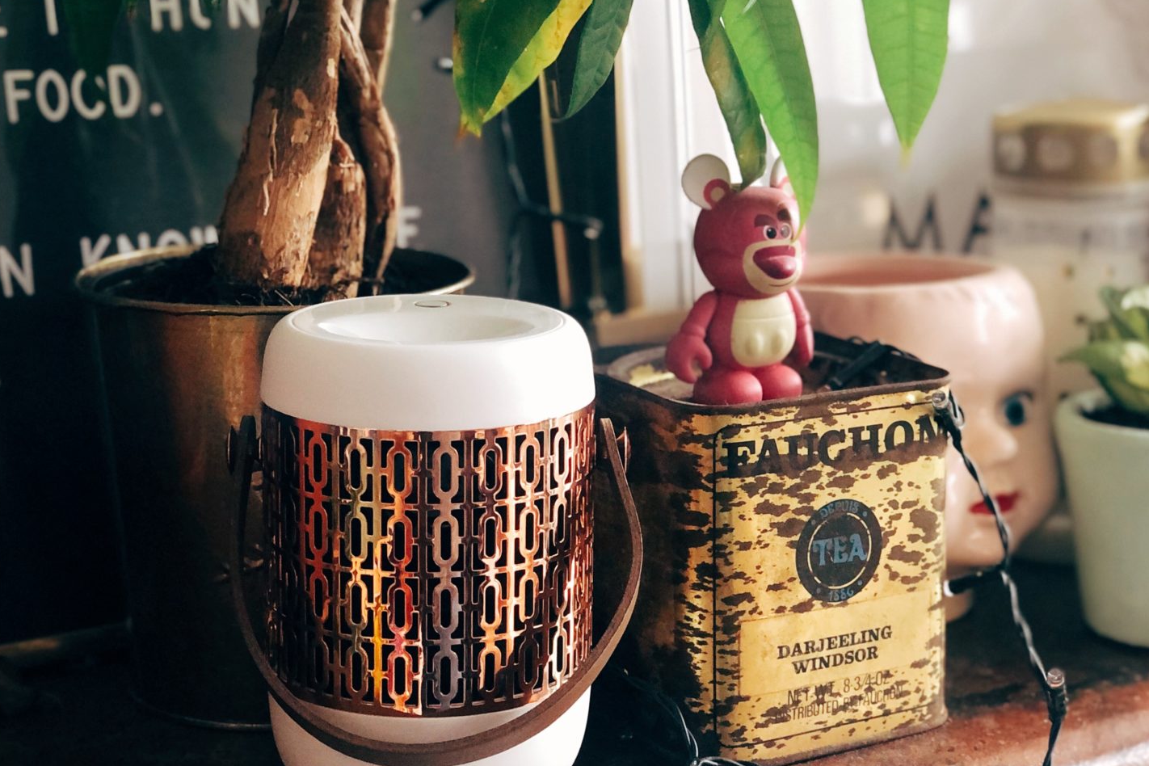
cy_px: 250
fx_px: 2330
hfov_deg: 27.7
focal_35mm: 73
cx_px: 570
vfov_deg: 18.6
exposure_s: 1/10
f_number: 2.4
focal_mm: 6
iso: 160
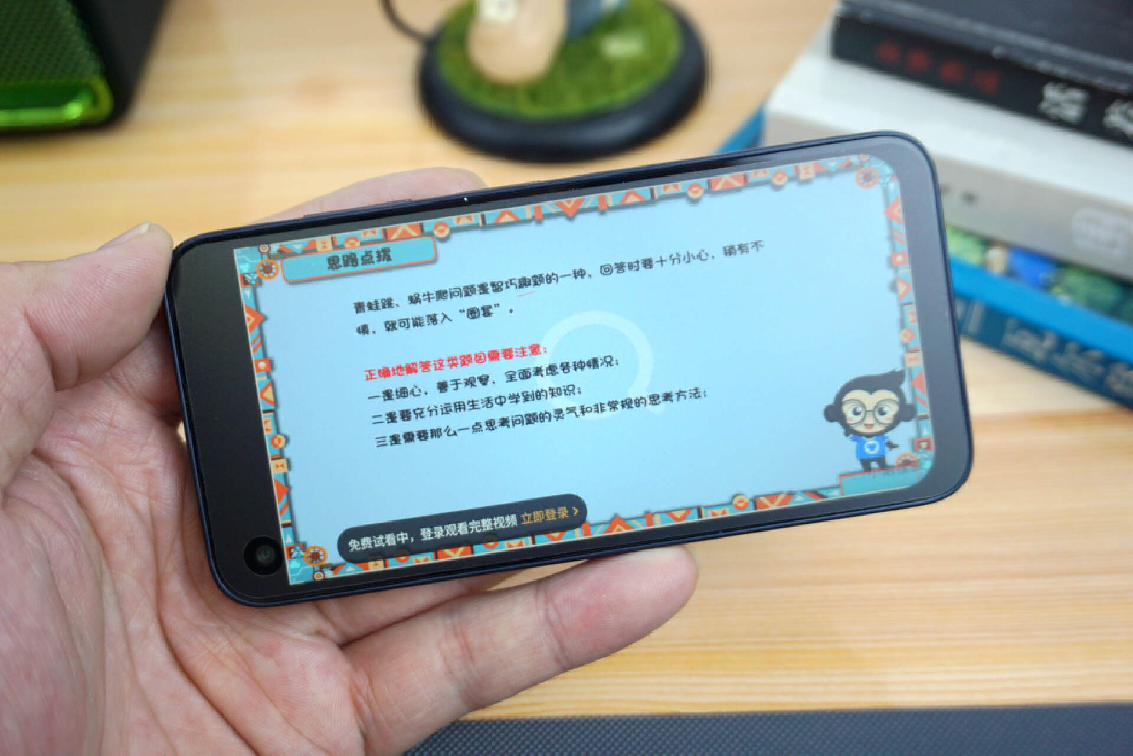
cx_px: 566
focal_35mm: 36
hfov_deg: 53.1
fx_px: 1133
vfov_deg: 36.9
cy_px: 378
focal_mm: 24
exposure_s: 1/60
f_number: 4.5
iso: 200
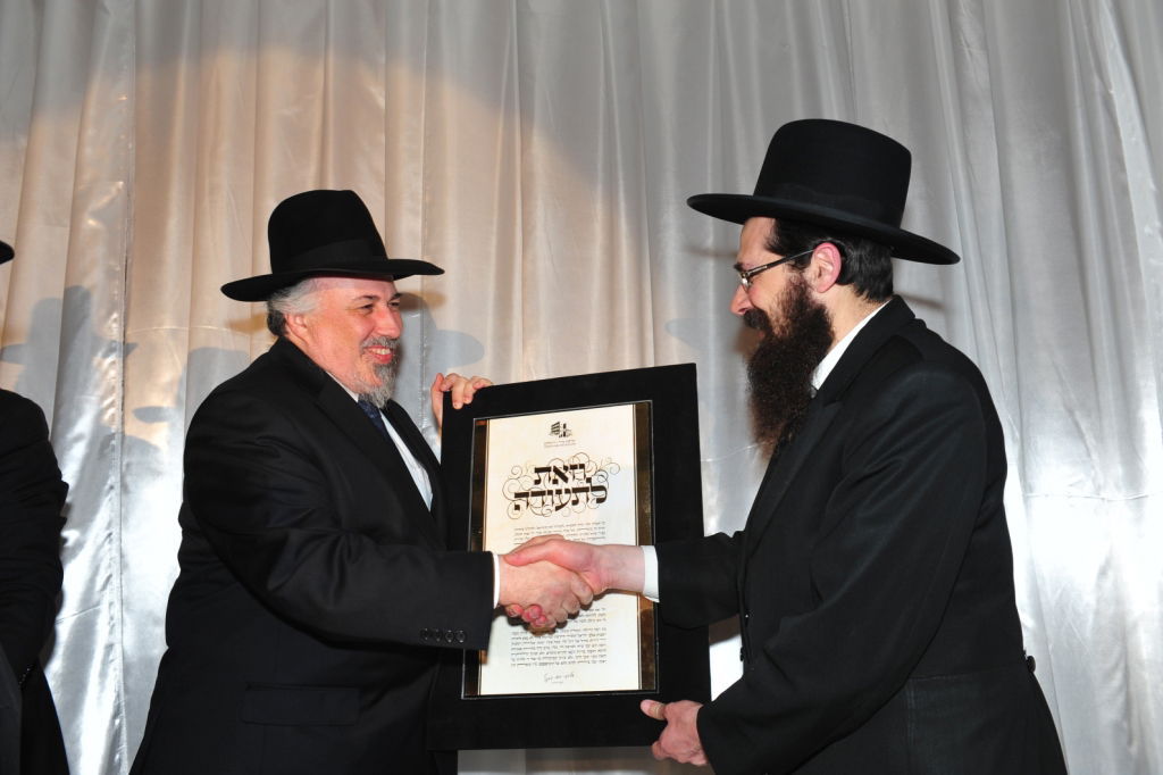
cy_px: 388
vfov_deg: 41.1
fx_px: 1033
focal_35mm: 32
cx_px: 582
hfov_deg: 58.7
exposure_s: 1/60
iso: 640
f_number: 5
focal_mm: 32
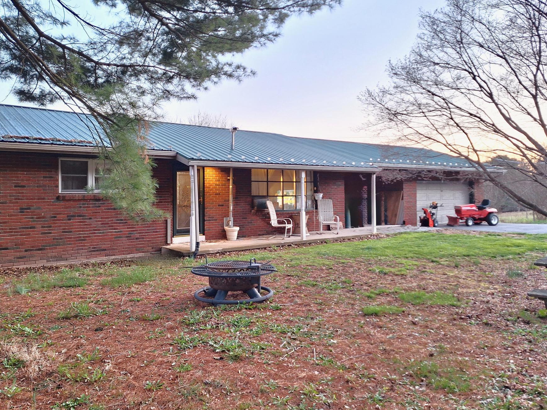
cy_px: 196
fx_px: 427
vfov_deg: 51.3
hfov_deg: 65.3
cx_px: 262
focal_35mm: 27
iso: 160
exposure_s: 1/40
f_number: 1.8
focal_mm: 5.54
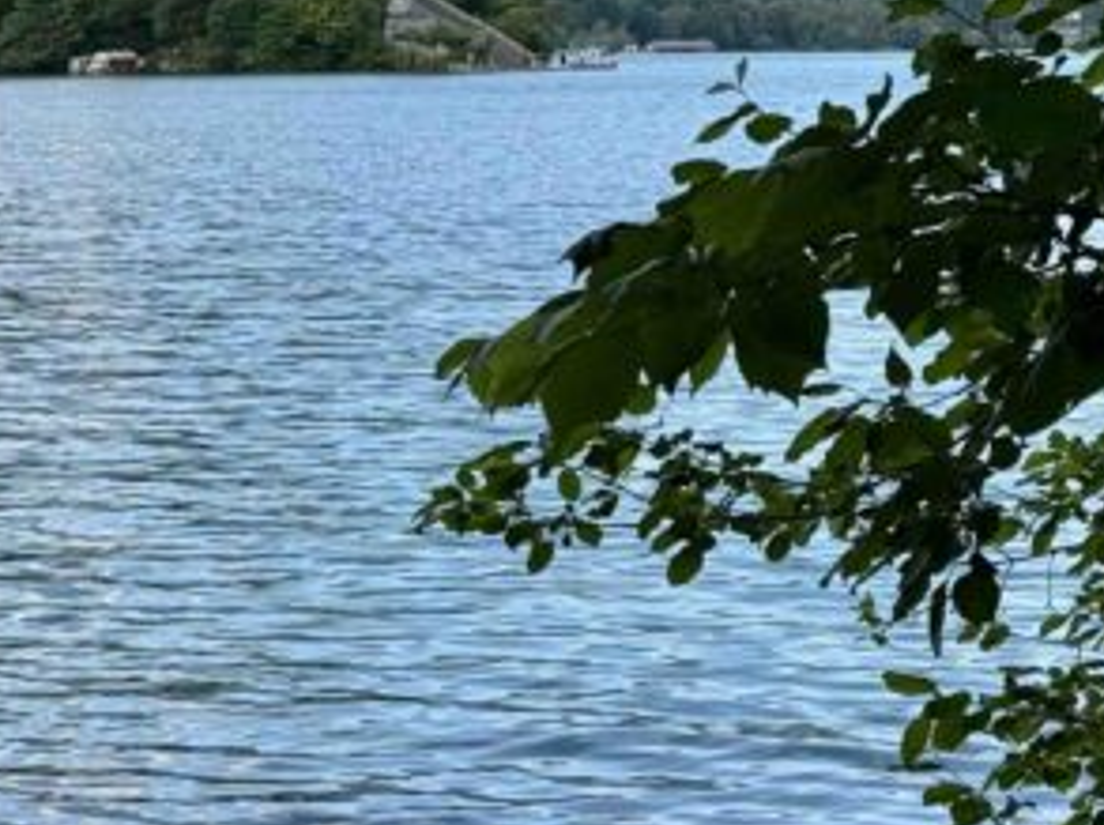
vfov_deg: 11.6
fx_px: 4014
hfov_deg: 15.5
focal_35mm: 126
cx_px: 139
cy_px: -19
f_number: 1.78
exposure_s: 1/1490
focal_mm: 6.76
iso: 64
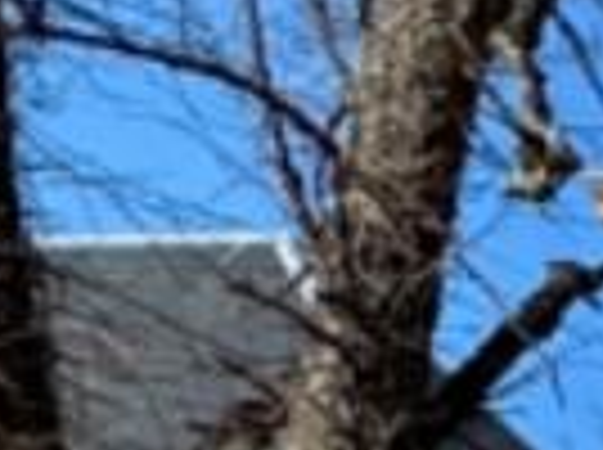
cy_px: 1102
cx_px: 1944
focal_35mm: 107
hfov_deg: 10.5
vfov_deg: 11.3
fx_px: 1861
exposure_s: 1/2342
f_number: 2.2
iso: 50
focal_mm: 2.22
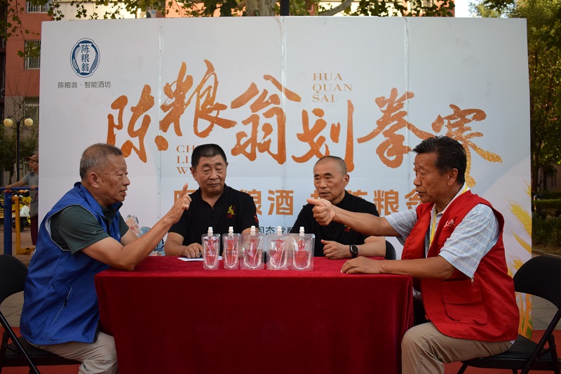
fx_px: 514
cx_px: 280
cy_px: 187
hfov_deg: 57.2
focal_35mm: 33
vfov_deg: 40.0
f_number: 3.8
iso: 800
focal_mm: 22
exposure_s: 1/640
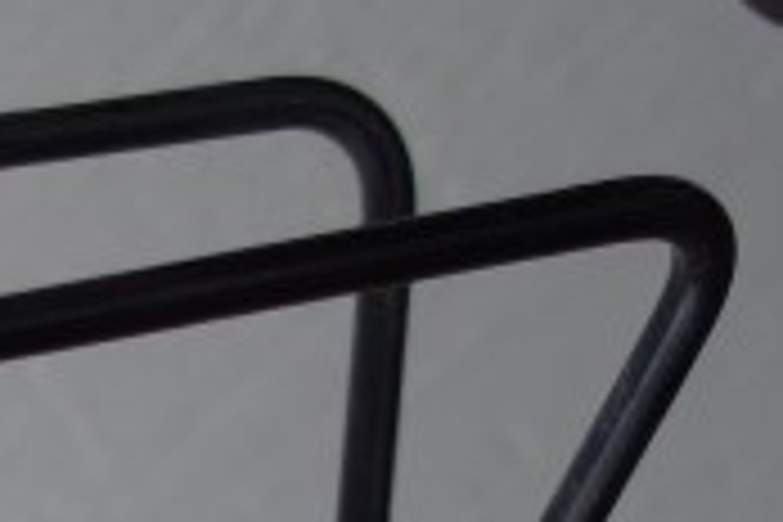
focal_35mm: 185
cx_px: -765
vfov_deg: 6.7
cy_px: 1575
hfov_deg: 10.3
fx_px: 4023
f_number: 1.8
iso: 125
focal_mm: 10.4
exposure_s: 1/50
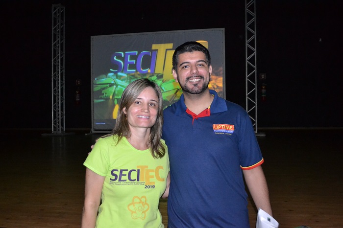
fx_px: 343
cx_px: 172
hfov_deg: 53.2
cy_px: 114
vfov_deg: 36.8
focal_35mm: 36
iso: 3200
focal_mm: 24
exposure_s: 1/60
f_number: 4
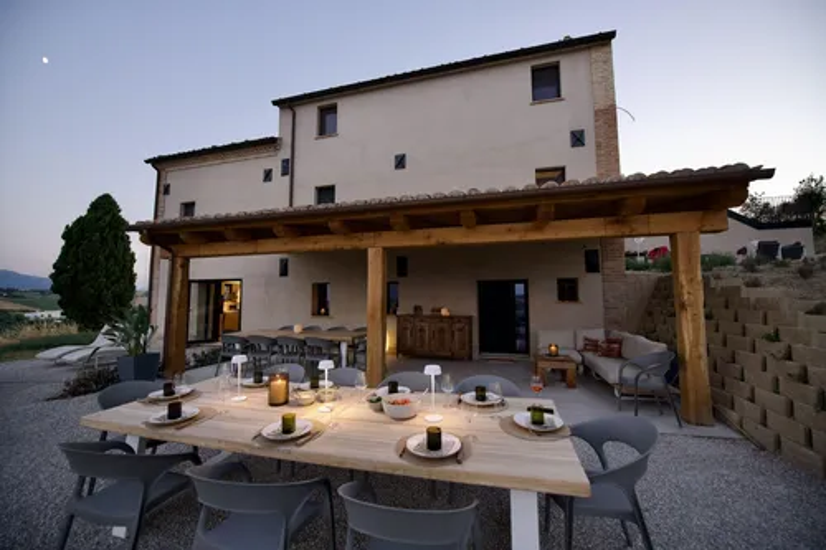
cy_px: 275
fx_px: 321
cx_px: 413
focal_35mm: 14
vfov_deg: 81.2
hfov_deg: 104.3
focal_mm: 14
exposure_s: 1/50
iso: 250
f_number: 3.5
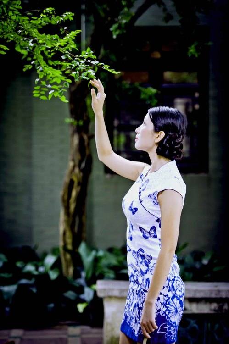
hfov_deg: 13.9
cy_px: 172
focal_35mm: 98
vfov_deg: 20.8
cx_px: 114
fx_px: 936
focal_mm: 98
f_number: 2.8
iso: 200
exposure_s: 1/50
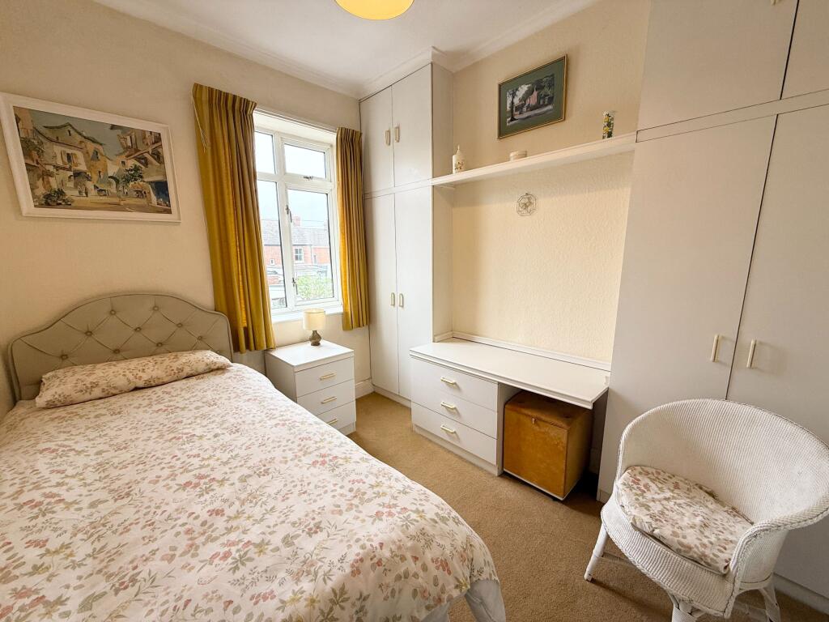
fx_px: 335
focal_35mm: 14
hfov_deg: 102.1
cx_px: 414
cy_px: 311
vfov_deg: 85.7
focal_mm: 2.22
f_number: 2.2
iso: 50
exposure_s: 1/112
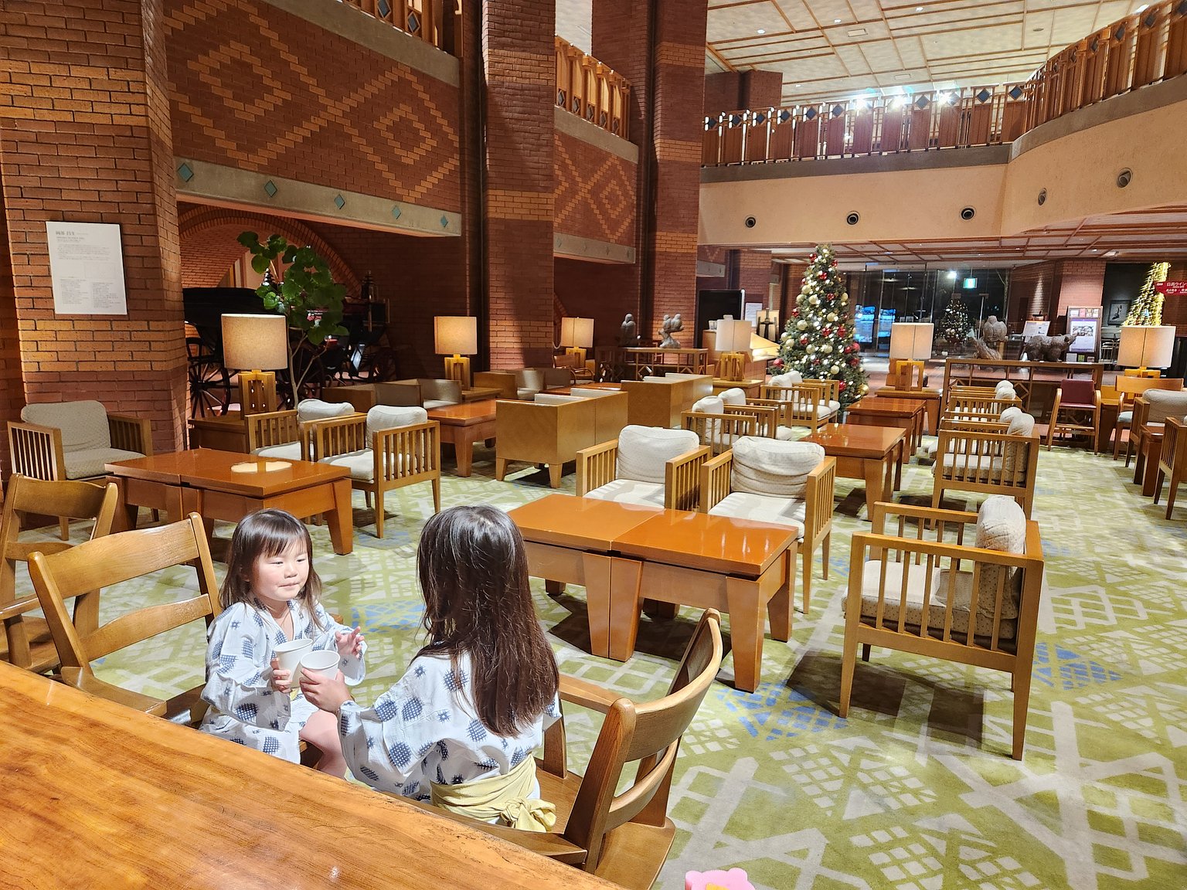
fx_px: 789
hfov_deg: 73.9
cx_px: 594
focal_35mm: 23
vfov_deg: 58.9
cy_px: 445
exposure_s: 1/50
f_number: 1.8
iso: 800
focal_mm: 5.4
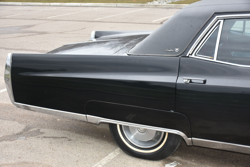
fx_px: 365
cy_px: 84
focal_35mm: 52
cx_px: 125
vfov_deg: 25.8
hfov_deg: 37.8
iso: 400
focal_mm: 35
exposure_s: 1/60
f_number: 4.2
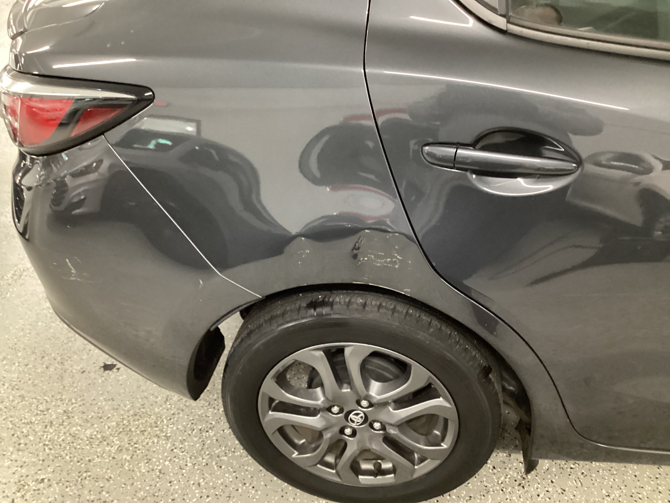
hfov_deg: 58.4
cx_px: 335
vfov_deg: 45.4
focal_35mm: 31
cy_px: 252
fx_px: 600
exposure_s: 1/30
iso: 800
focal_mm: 3.3
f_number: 2.4
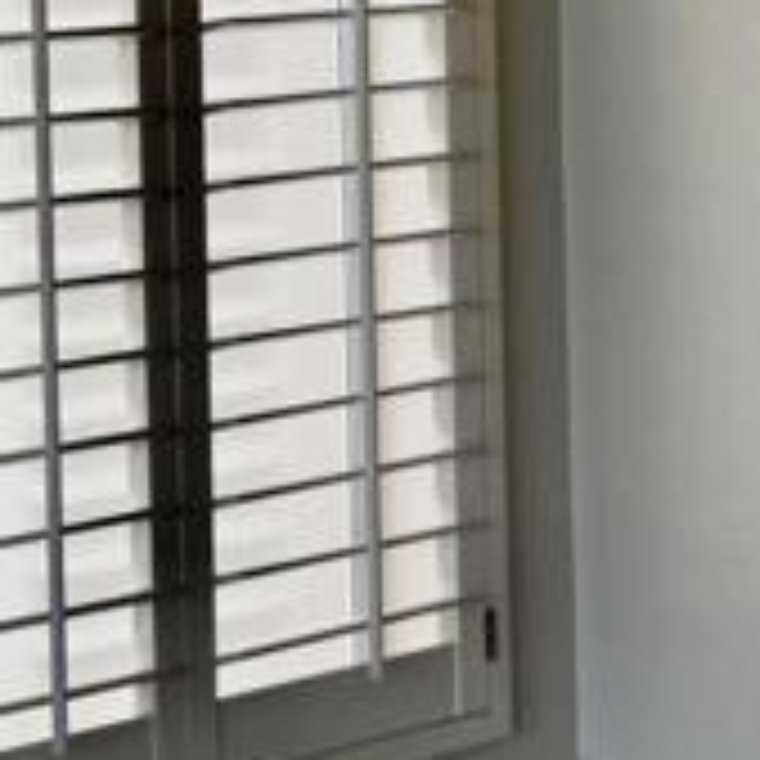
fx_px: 4993
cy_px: 191
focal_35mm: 201
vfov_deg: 8.7
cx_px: 1763
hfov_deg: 8.1
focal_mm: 26
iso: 400
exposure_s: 1/125
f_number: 4.5
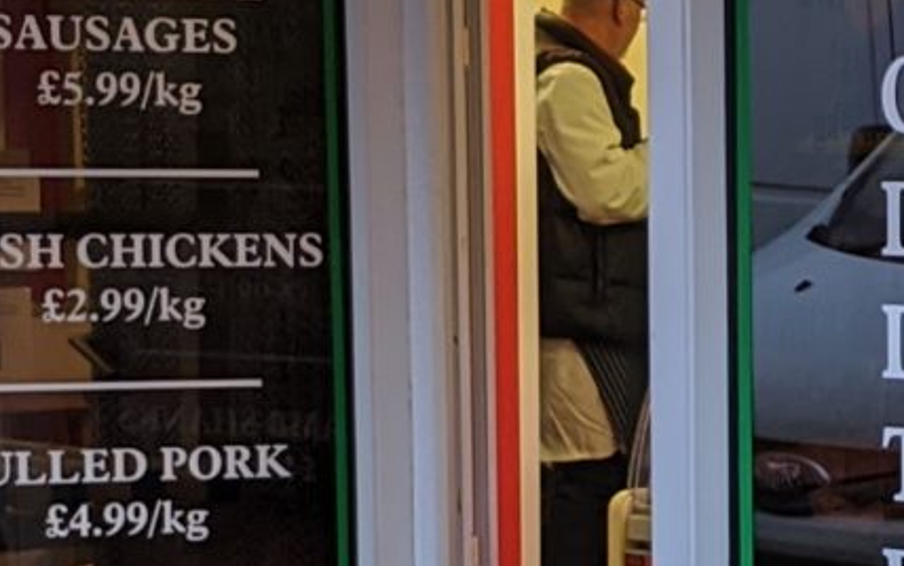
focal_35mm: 171
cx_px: 1081
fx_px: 4215
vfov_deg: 7.7
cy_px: 454
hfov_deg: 12.0
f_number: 1.8
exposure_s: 1/49.9
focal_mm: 4.44
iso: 58
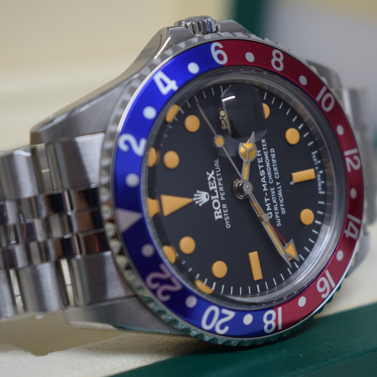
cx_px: 218
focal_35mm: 100
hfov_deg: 17.4
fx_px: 1232
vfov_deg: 17.4
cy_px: 189
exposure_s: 1/60
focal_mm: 52
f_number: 5.6
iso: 800
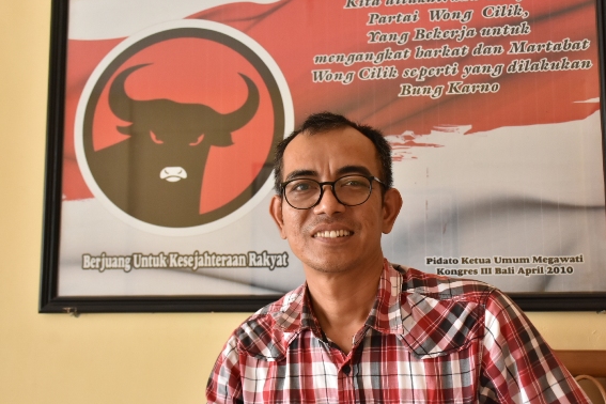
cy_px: 215
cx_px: 329
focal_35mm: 44
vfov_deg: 30.5
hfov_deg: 44.5
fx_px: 741
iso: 1250
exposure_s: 1/100
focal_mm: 26
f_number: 5.6
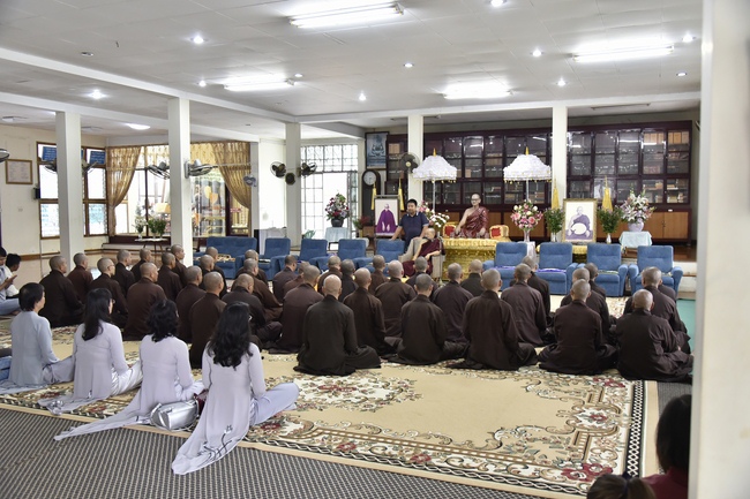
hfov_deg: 60.3
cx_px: 375
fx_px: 646
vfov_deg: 42.3
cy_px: 250
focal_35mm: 31
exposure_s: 1/25
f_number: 5
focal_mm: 31
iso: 1600
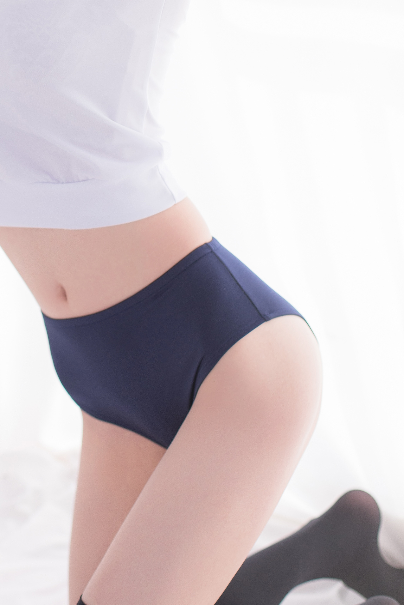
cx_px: 49
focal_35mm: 96
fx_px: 1616
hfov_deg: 14.1
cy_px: 91
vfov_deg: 20.9
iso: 160
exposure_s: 1/80
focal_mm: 50
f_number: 2.8
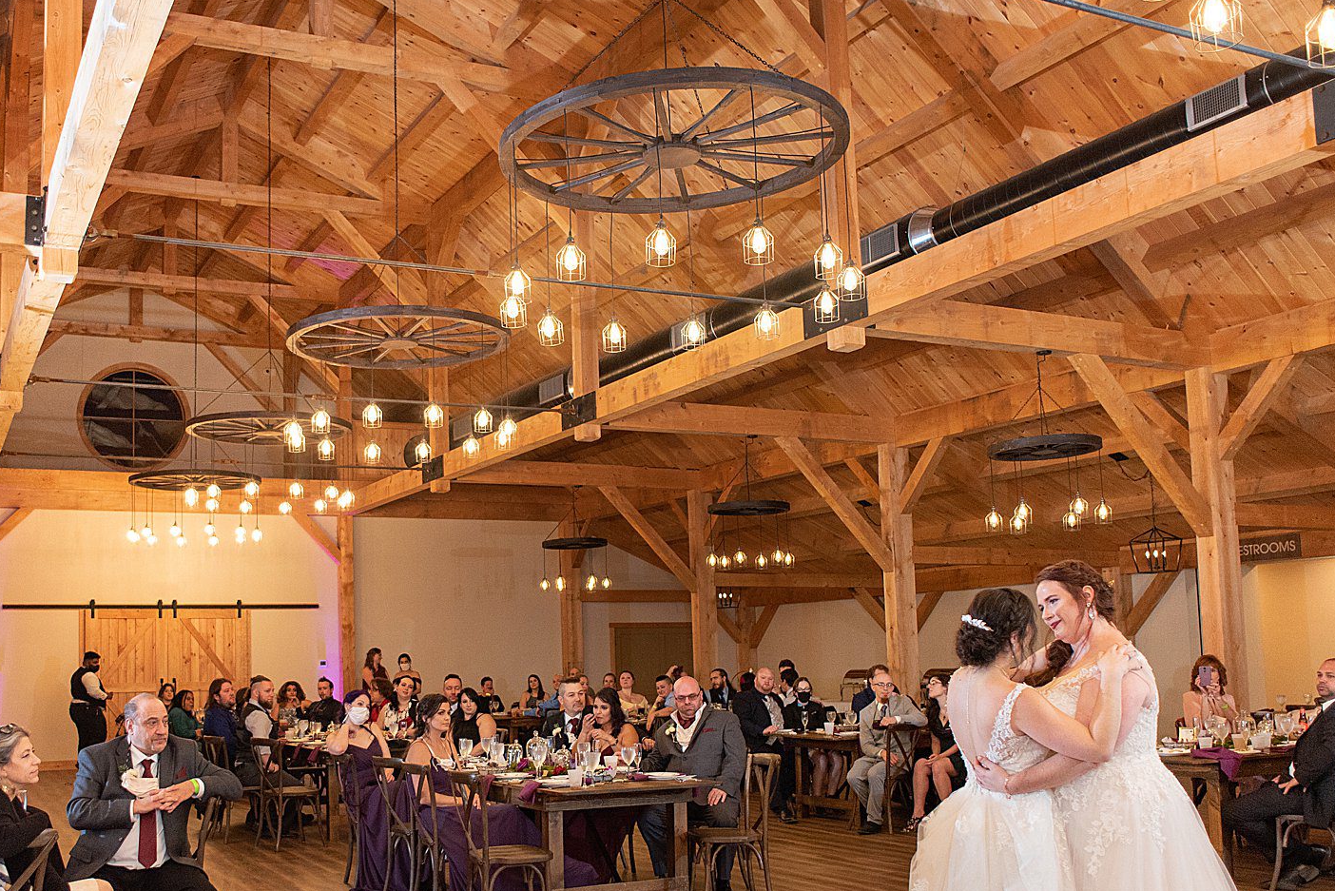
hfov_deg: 53.8
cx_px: 505
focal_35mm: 35
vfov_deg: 37.7
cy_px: 549
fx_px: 1298
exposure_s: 1/200
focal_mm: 24
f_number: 3.5
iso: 1250
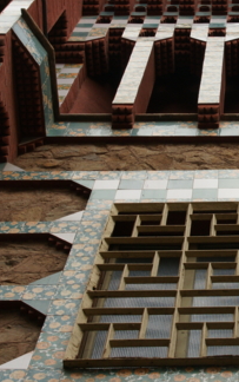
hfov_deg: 13.0
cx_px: 290
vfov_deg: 21.2
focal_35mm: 98
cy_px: 186
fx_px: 1020
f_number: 9
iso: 200
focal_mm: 26
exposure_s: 1/160
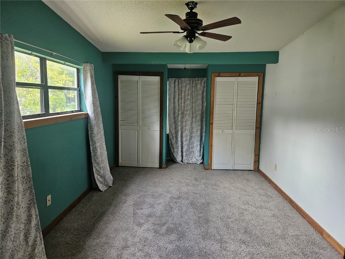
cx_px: 172
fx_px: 229
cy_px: 130
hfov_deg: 73.9
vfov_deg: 58.9
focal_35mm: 23
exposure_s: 1/170
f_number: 1.8
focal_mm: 5.4
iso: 400
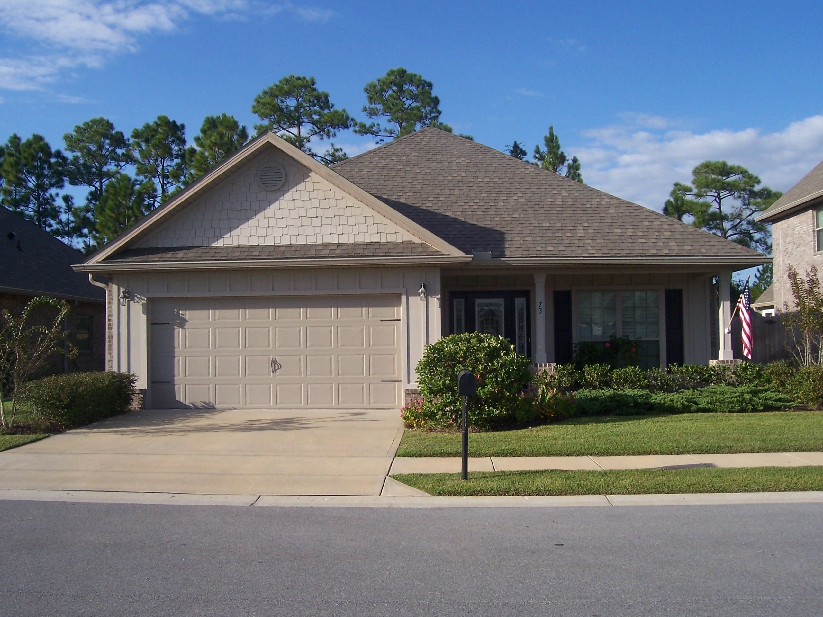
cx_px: 412
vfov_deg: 41.8
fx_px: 808
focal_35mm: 34
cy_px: 308
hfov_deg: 54.0
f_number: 5.6
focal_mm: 5.6
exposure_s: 1/500
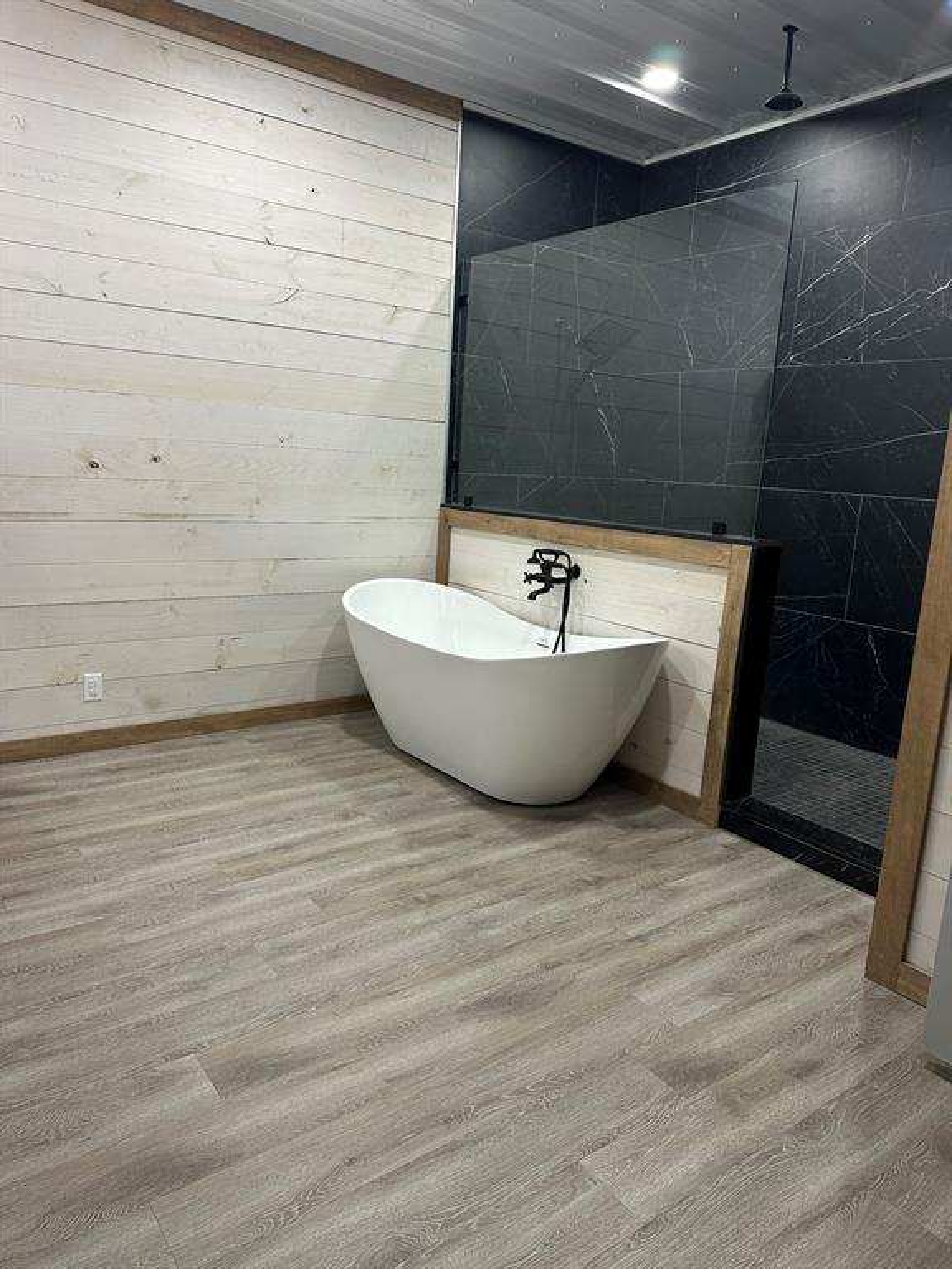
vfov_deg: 71.6
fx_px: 880
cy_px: 634
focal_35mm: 24
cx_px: 476
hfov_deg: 56.8
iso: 160
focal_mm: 6.86
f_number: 1.78
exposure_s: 1/60
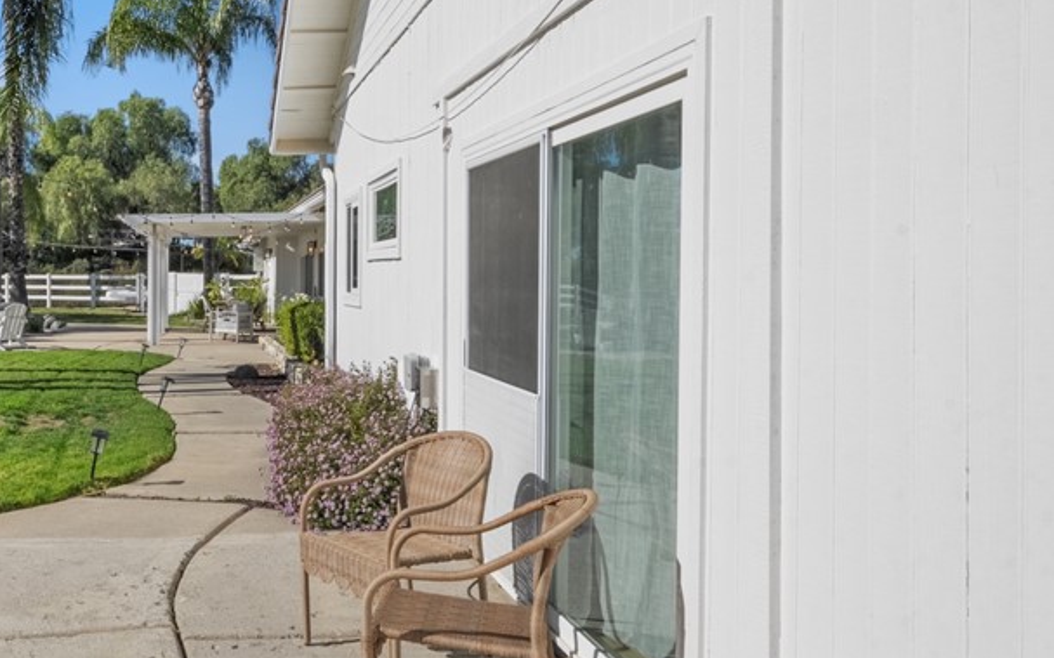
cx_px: 163
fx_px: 890
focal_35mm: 31
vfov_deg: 40.5
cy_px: 306
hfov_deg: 55.4
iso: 800
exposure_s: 1/640
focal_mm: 17
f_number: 16
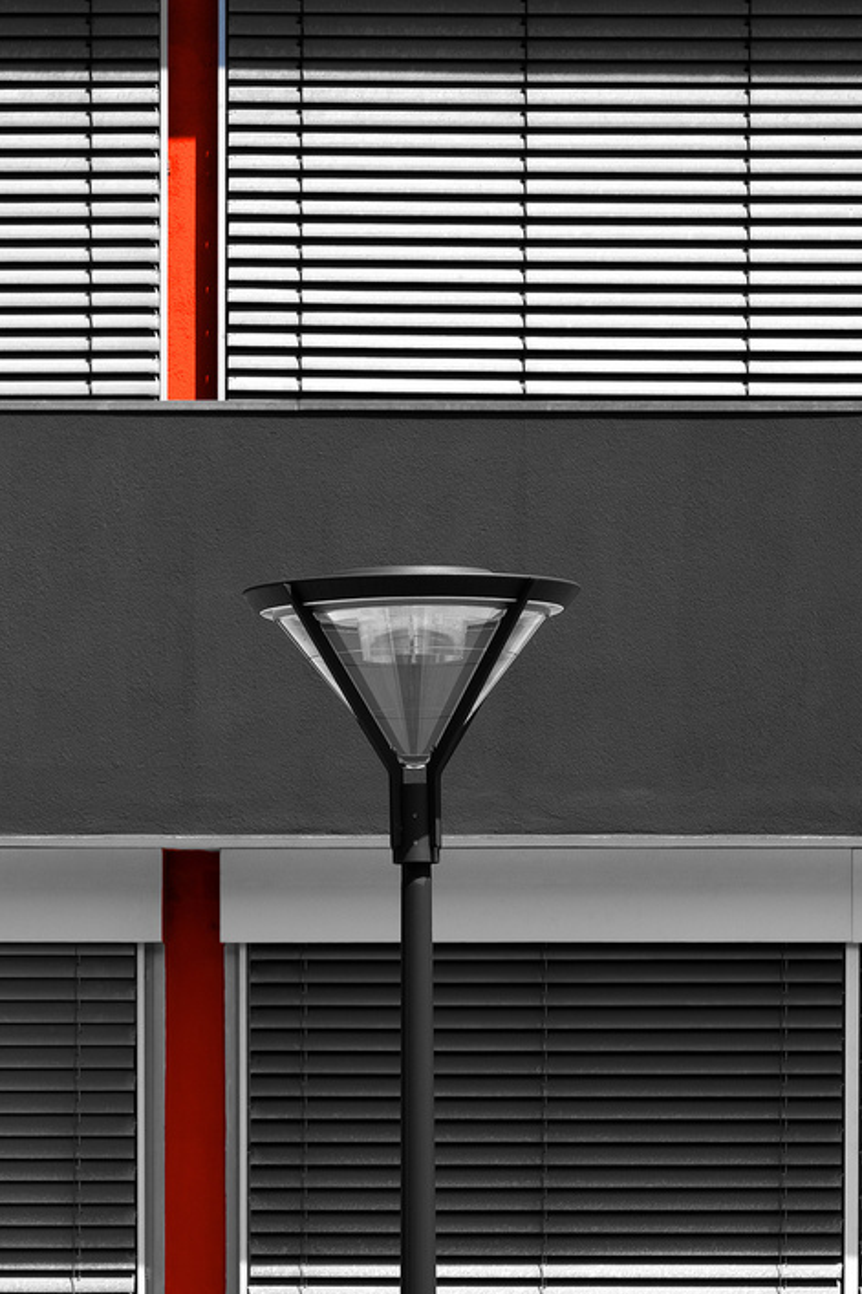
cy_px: 663
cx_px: 391
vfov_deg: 9.2
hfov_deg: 6.1
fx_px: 8085
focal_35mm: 225
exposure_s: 1/250
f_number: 8
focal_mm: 106
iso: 100
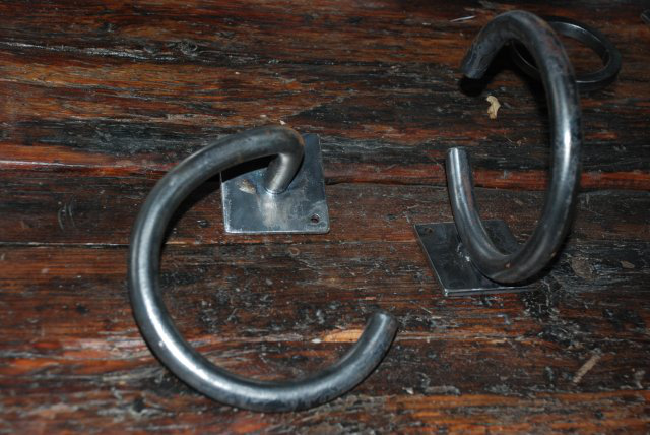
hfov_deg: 27.0
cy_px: 218
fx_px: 1355
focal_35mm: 75
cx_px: 325
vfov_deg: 18.2
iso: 400
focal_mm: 50
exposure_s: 1/60
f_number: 5
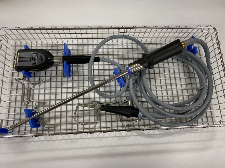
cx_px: 112
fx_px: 169
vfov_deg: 53.1
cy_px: 84
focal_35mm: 26
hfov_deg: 67.3
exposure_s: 1/120
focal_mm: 4.25
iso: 125
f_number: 1.8
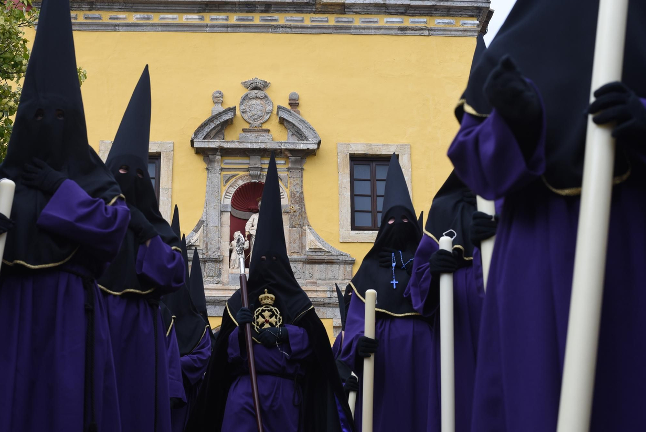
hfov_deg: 30.8
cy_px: 224
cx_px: 251
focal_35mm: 65
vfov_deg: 20.9
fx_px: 1167
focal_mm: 50
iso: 100
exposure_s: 1/125
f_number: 8
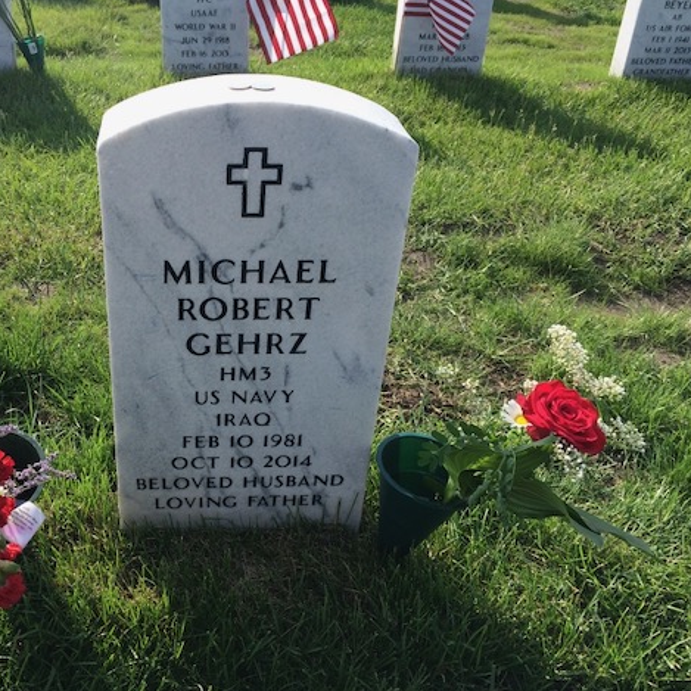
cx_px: 230
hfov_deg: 46.5
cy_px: 351
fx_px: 790
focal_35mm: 35
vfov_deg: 47.2
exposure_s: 1/1140
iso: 32
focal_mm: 4.15
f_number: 2.2
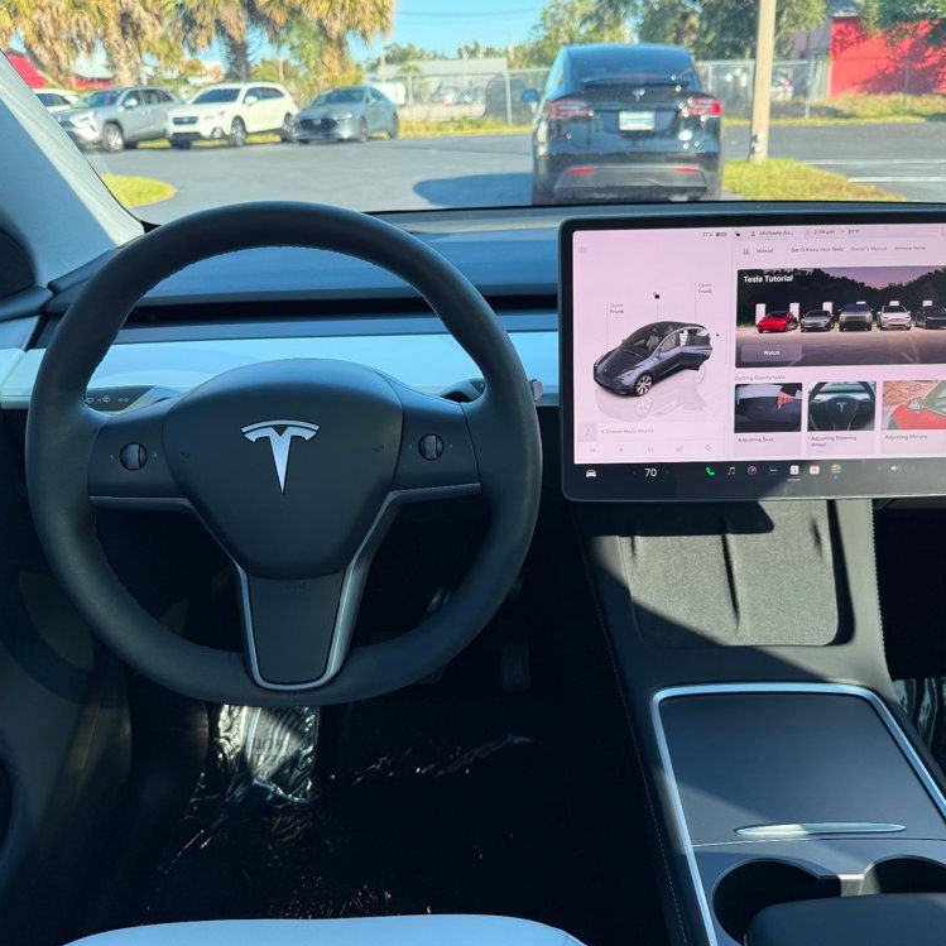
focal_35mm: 29
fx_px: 897
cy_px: 464
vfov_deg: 55.6
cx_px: 523
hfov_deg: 55.5
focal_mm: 6.76
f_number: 1.78
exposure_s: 1/333
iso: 100
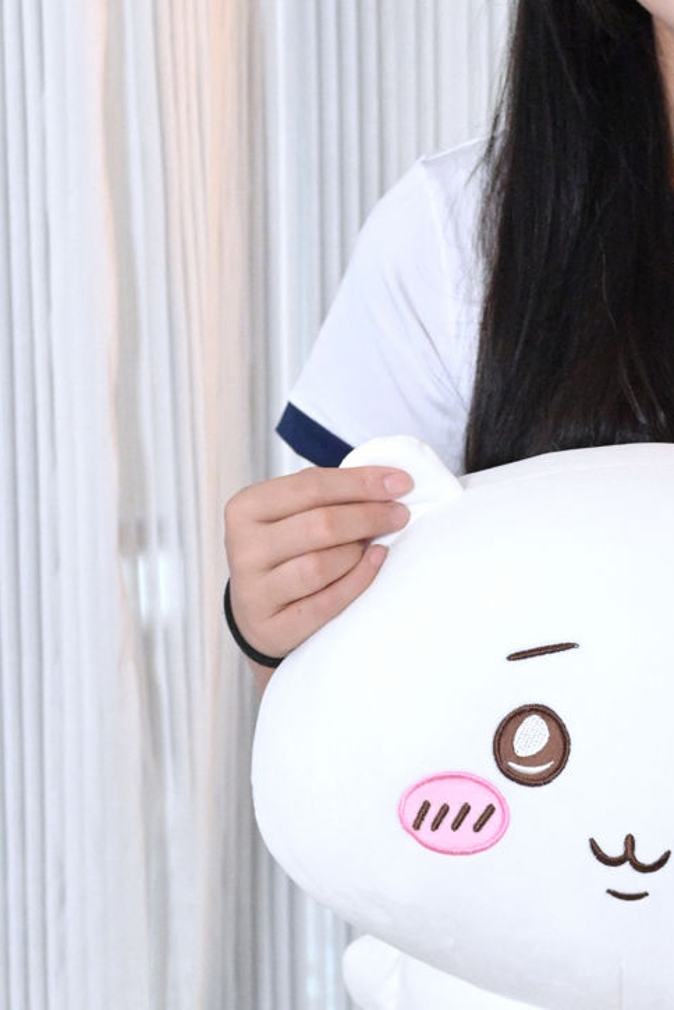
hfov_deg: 7.4
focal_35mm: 186
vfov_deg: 10.9
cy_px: 1107
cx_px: 266
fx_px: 5223
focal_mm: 50
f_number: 4
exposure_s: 1/100
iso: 4000
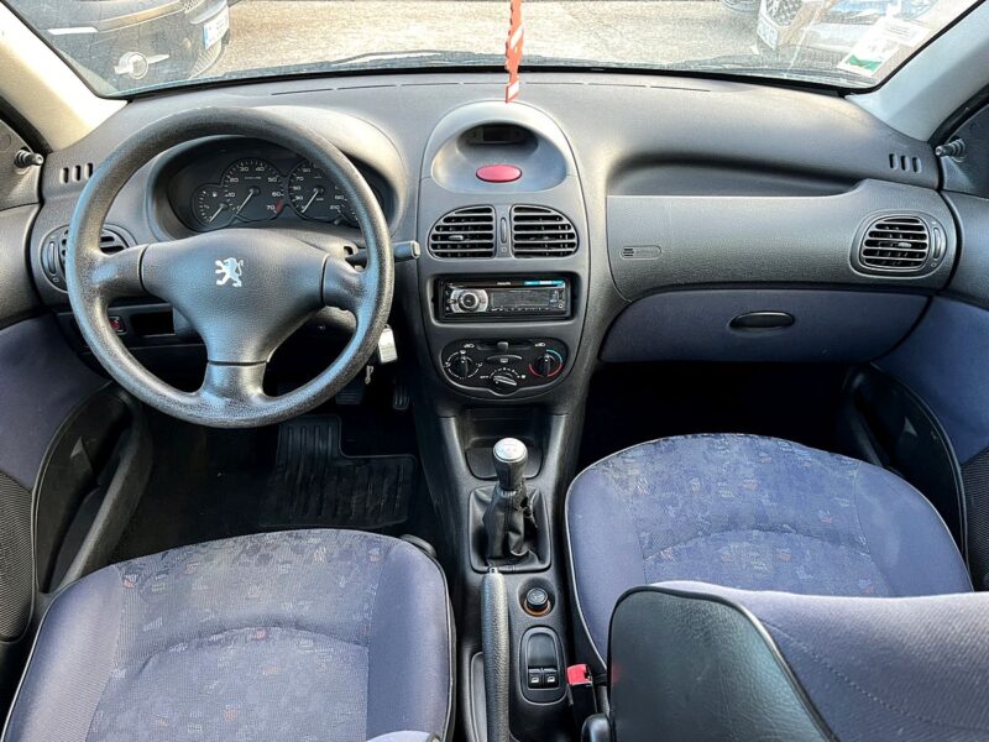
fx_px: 743
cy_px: 371
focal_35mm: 26
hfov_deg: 67.3
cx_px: 494
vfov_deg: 53.1
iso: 200
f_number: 1.6
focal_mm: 5.1
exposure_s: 1/60
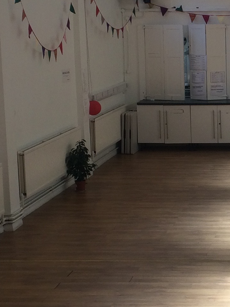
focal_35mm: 98
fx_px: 869
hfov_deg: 14.5
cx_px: 296
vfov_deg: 20.0
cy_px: 145
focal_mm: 4.15
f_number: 2.2
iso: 32
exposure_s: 1/175
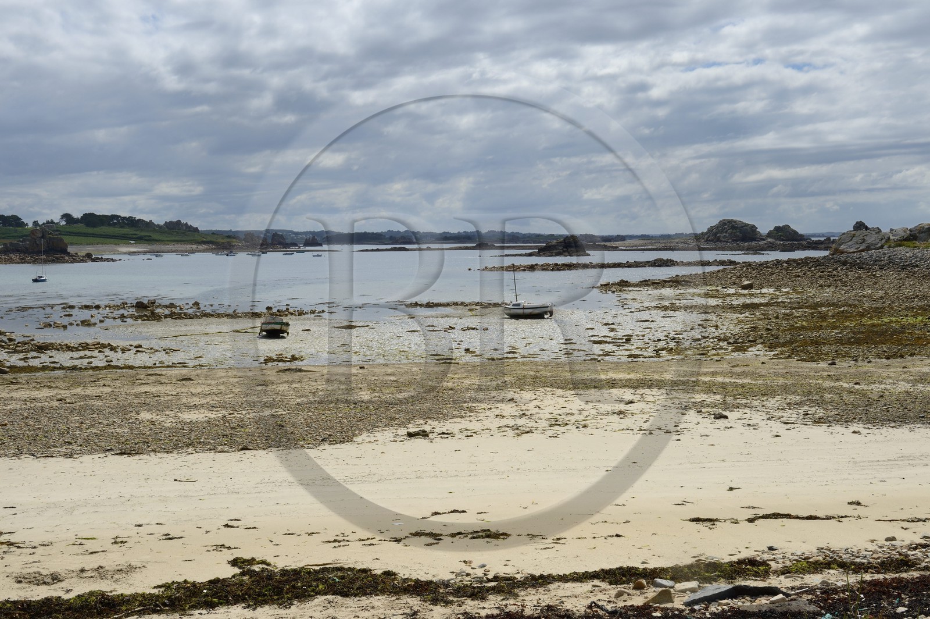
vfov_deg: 35.0
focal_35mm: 38
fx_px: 981
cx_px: 465
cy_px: 310
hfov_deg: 50.7
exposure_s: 1/250
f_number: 16
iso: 200
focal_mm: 38
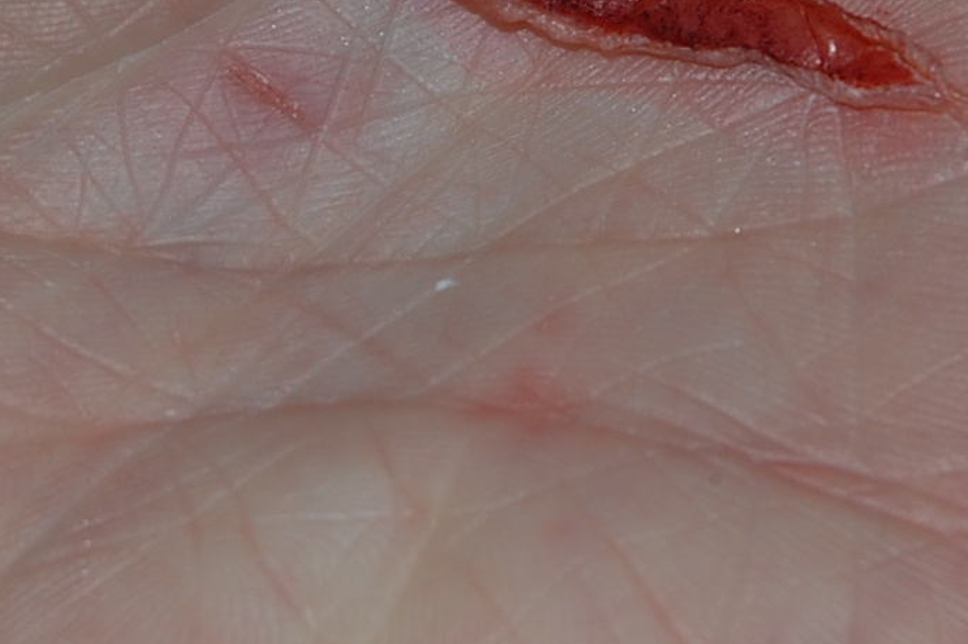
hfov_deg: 12.1
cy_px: 53
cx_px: 598
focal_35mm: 170
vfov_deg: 8.0
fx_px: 4568
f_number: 14
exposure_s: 1/60
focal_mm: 52
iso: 200
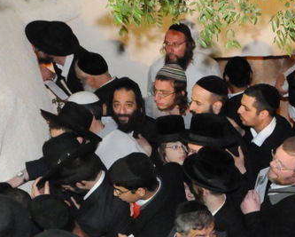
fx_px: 642
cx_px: 241
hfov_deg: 25.4
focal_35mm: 73
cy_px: 162
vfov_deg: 20.8
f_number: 5
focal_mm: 17
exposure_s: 1/60
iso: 3200
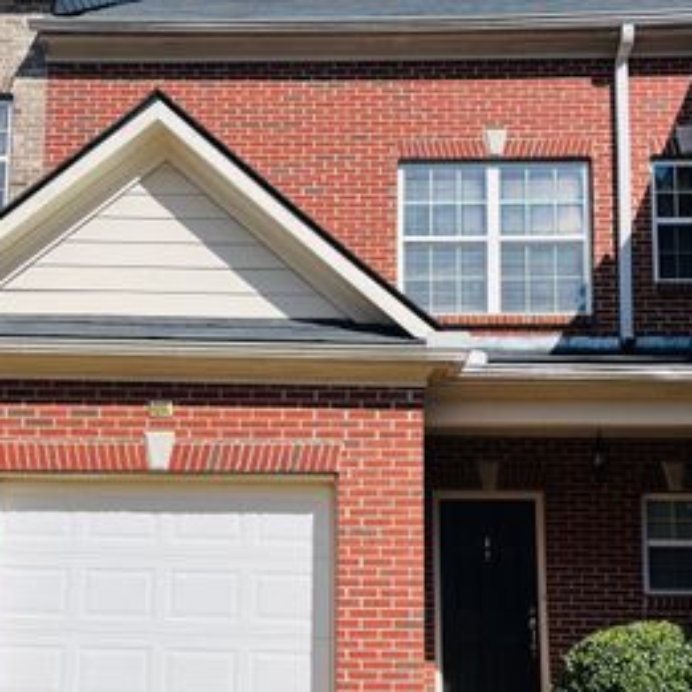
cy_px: 428
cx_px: 339
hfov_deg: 38.3
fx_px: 995
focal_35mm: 44
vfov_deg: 38.1
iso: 50
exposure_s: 1/5319
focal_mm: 5.1
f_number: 1.6
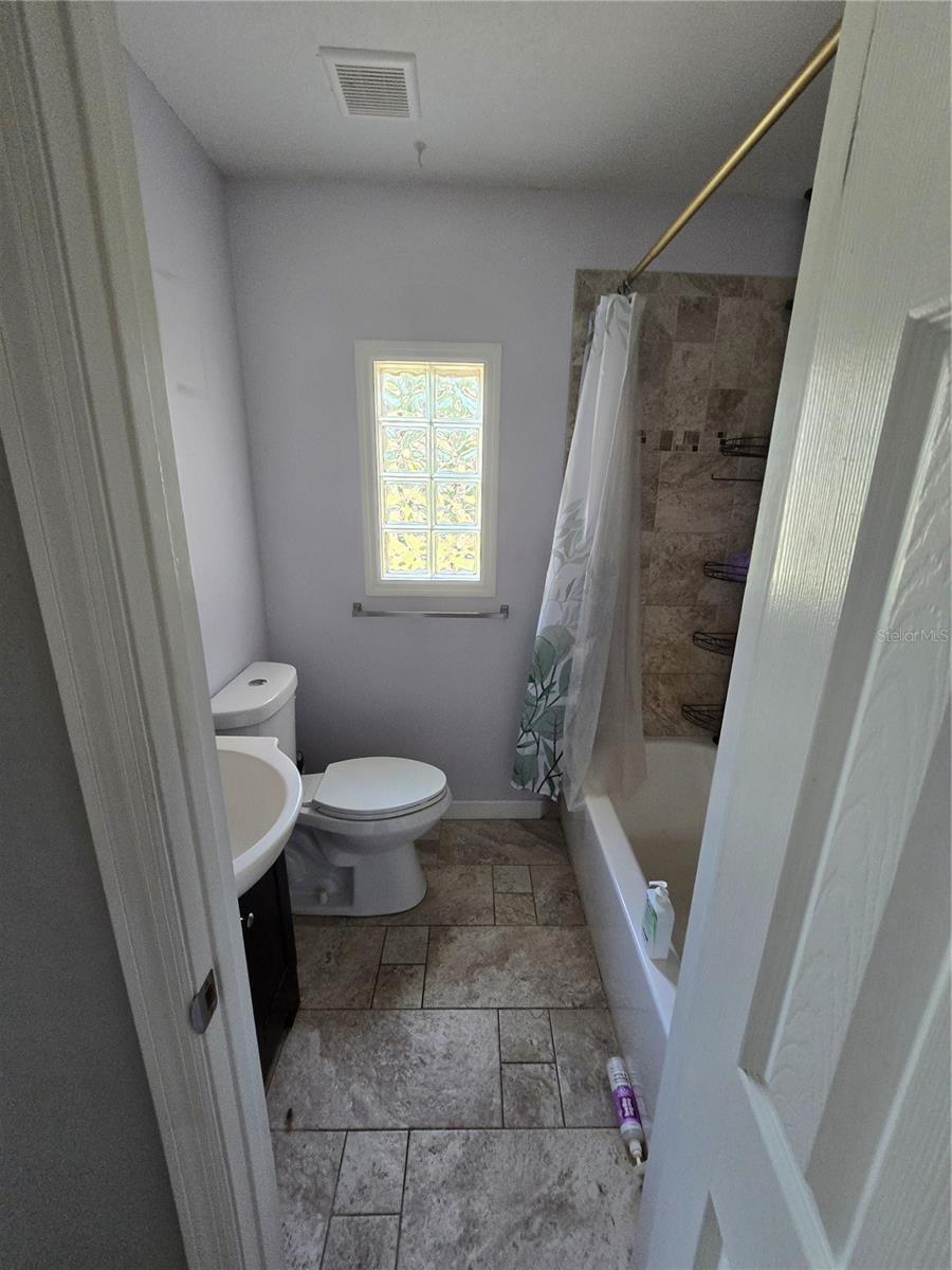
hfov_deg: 89.9
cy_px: 635
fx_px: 477
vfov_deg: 106.2
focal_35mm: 13
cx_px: 476
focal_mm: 2.2
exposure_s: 1/60
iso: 250
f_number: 2.2
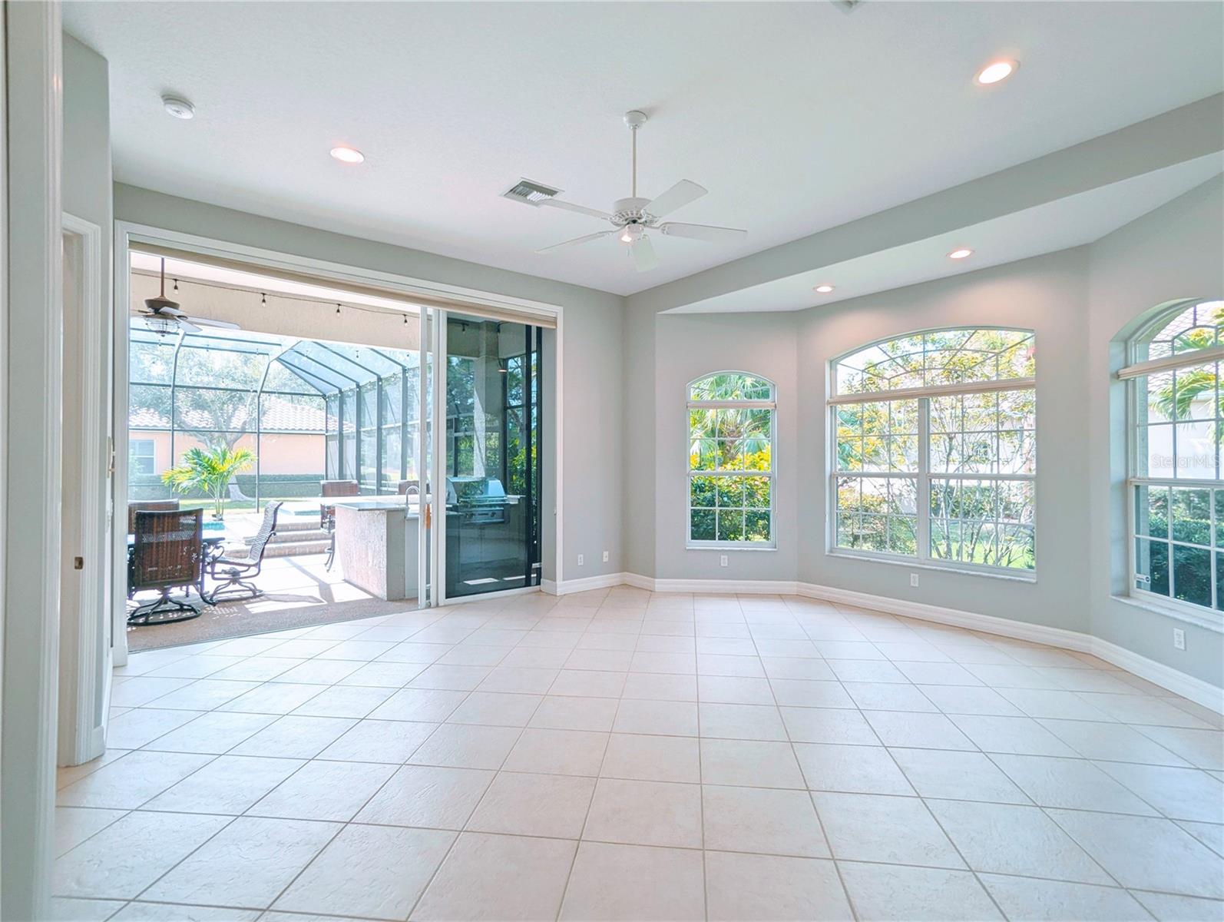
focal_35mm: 16
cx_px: 612
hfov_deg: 94.4
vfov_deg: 78.2
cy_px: 461
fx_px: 567
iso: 50
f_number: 2.2
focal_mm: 2.35
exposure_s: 1/156
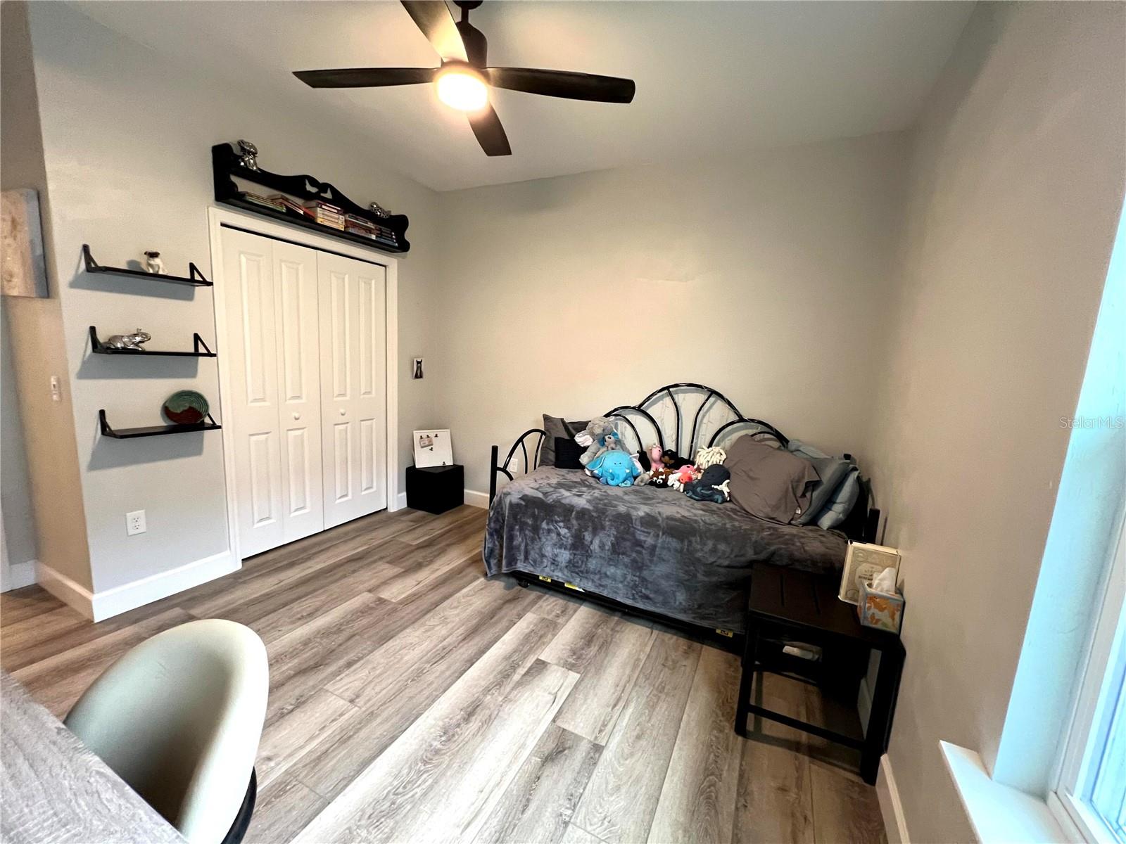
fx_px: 423
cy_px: 422
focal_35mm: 13
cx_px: 563
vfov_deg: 89.9
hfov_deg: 106.2
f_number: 1.8
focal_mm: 1.57
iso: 400
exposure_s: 1/60
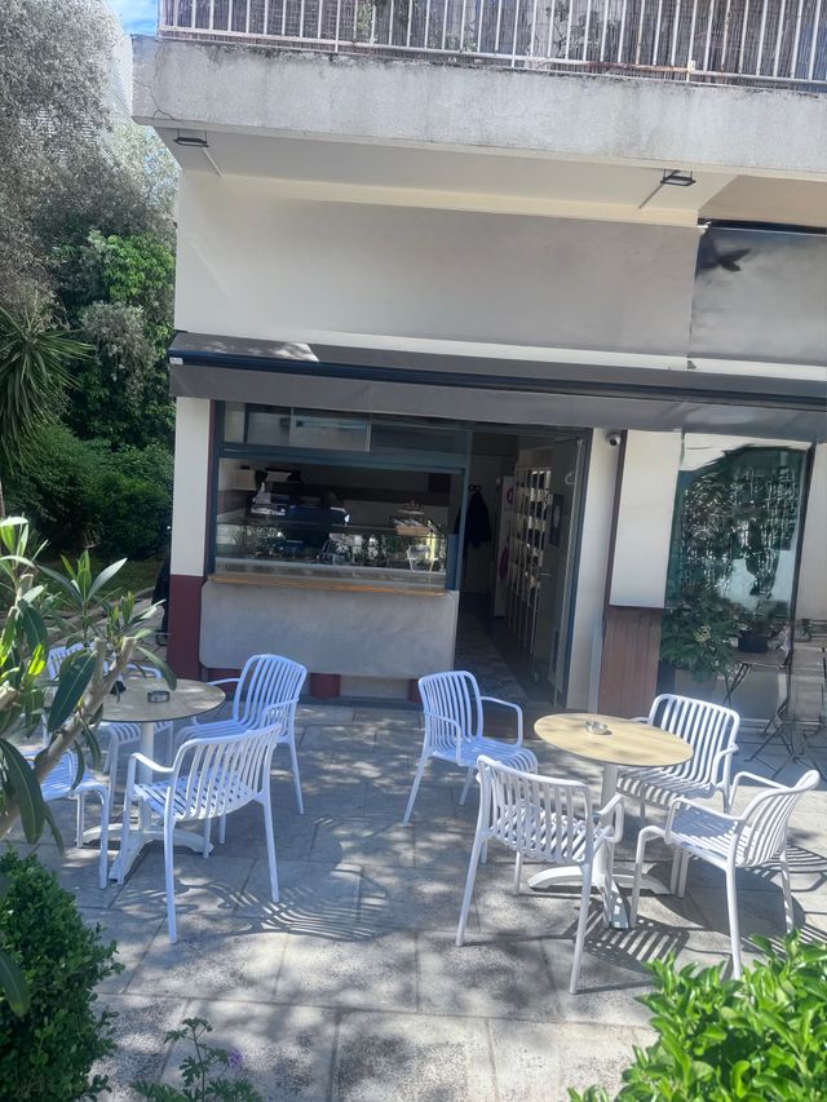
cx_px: 414
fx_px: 764
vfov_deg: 71.6
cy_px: 551
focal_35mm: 24
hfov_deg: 56.8
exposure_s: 1/1425
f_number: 1.78
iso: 80
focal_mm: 6.76
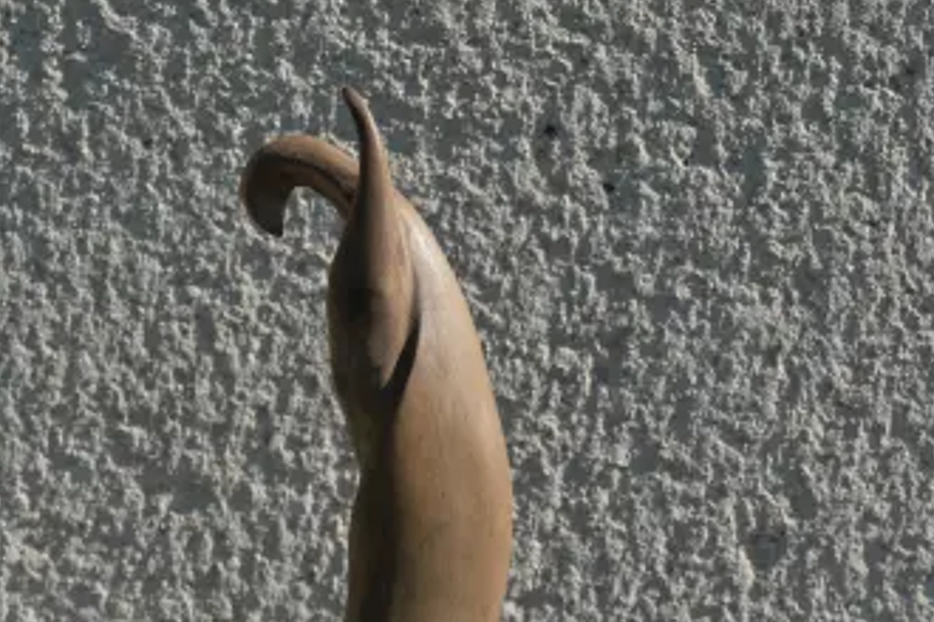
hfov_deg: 11.3
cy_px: 373
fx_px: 4722
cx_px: 468
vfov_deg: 7.5
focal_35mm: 182
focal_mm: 120
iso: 100
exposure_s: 1/320
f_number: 9
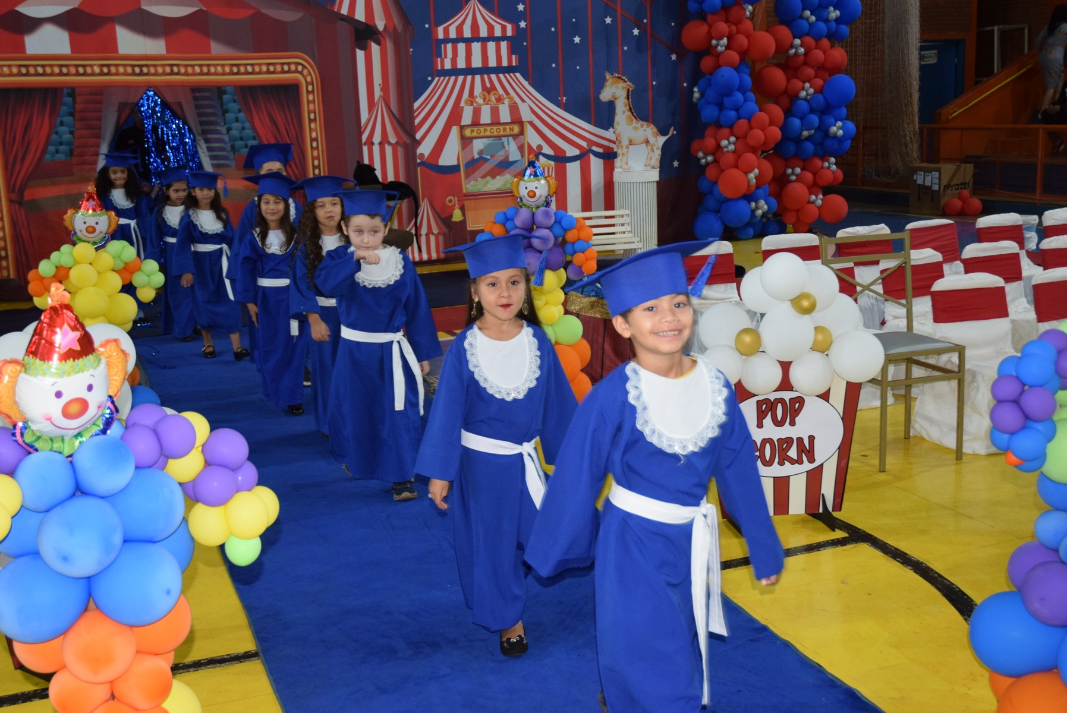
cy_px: 356
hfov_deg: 47.9
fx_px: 1201
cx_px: 534
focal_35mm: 40
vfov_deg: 33.1
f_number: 3.8
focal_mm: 27
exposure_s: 1/60
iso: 1100
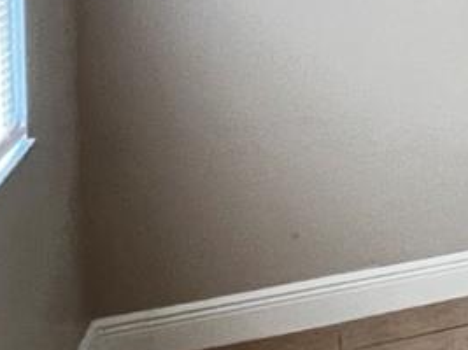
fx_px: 1054
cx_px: 961
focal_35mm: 78
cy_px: -154
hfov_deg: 17.3
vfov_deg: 17.3
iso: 400
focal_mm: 1.57
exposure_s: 1/60
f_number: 1.8
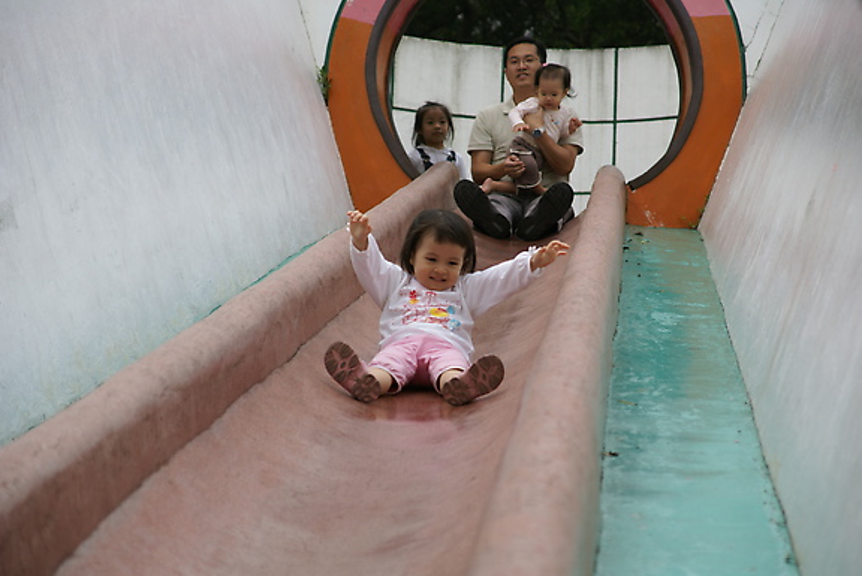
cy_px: 295
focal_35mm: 125
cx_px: 440
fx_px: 2995
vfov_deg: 11.0
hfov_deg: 16.4
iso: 100
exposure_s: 1/400
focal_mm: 80
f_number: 4.5
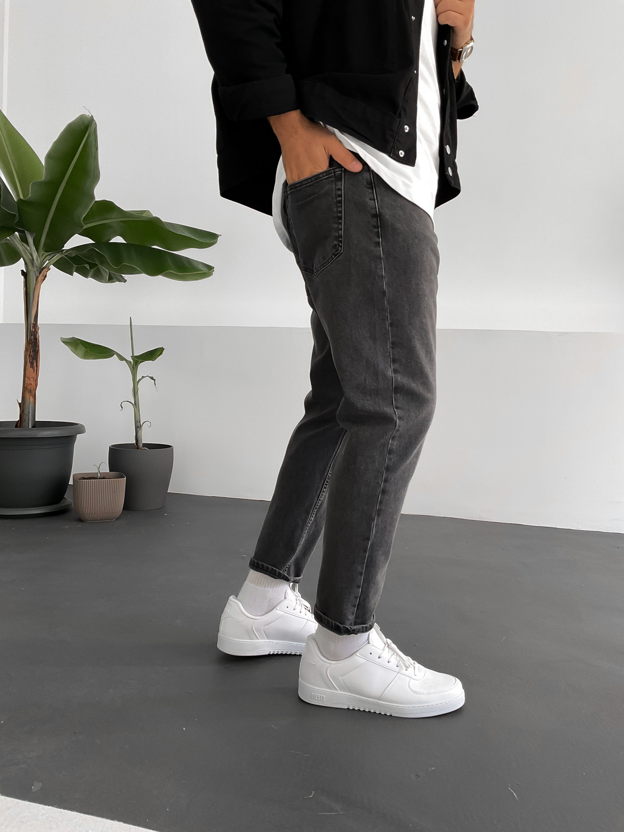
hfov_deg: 48.2
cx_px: 312
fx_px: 697
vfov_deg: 61.7
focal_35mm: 29
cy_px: 416
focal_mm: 3
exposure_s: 1/120
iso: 64
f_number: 1.8
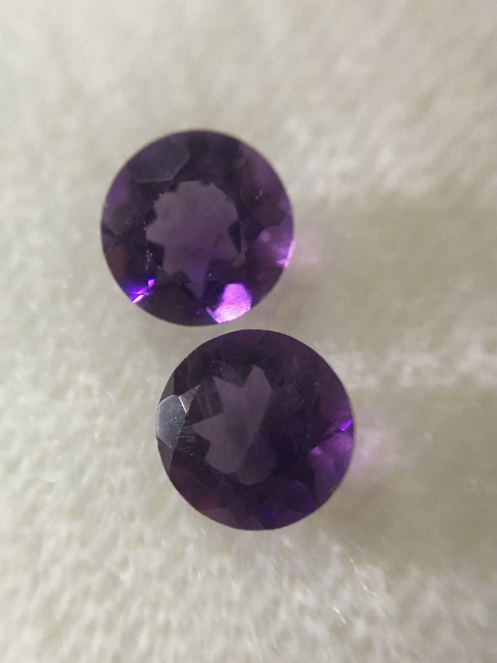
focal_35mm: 29
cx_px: 248
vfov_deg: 61.7
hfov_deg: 48.2
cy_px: 332
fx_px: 555
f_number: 2.2
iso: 200
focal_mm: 4.15
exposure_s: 1/33
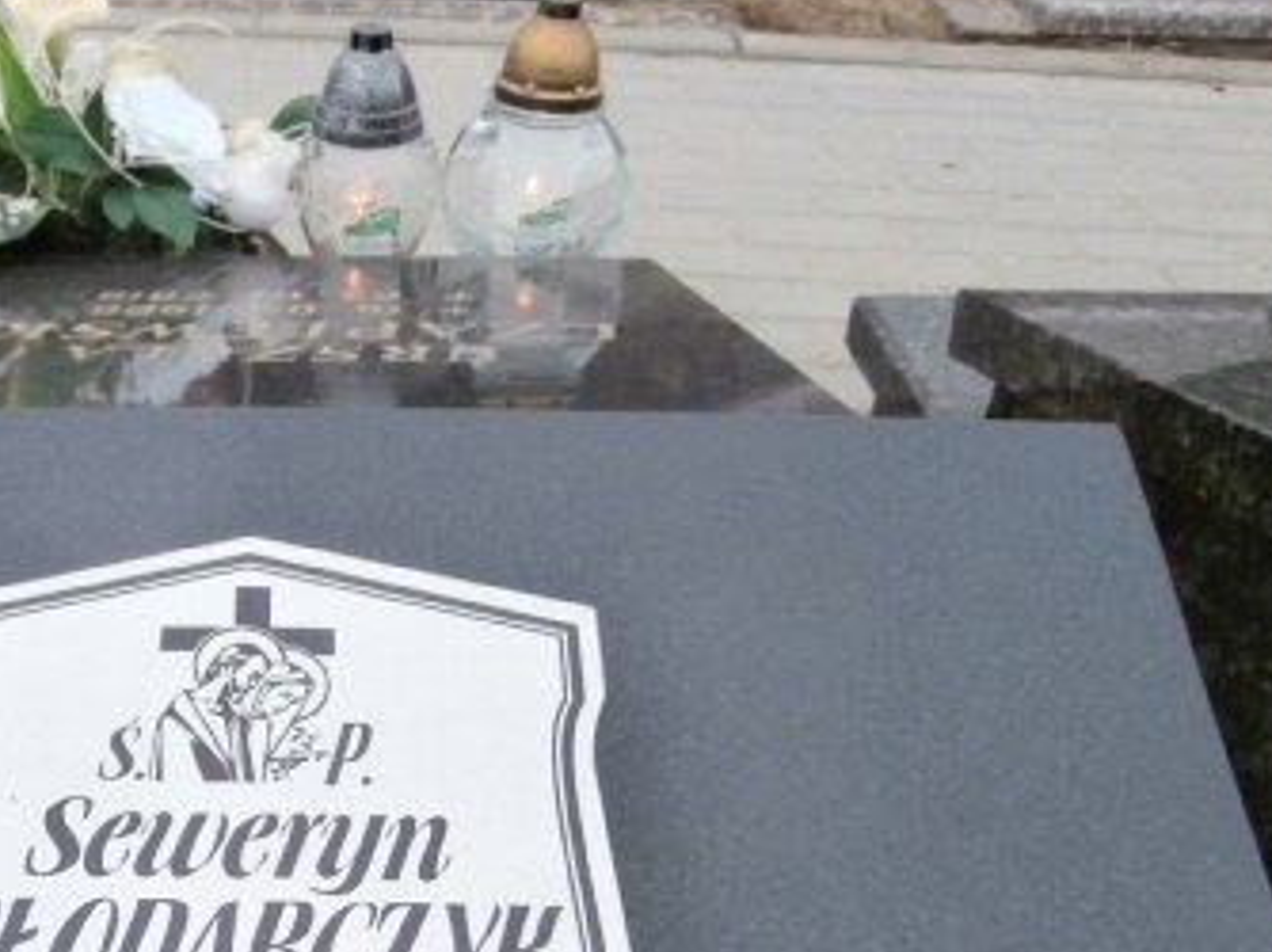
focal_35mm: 46
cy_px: 678
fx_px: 1689
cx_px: 232
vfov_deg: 31.1
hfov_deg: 39.4
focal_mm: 4.2
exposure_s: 1/160
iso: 100
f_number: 3
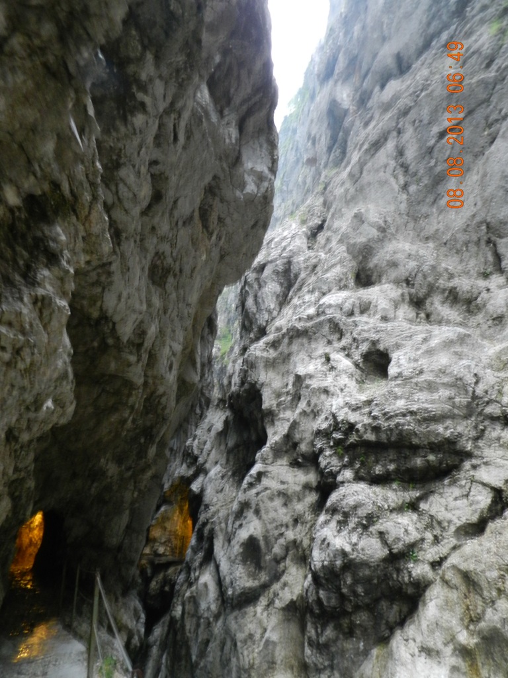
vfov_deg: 73.9
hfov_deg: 58.9
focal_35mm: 23
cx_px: 254
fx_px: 450
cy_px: 339
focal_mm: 4
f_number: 3.4
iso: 400
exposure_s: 1/1.3
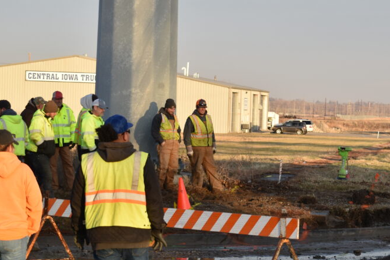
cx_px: 302
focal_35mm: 137
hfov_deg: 14.9
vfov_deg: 10.0
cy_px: 172
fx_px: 1482
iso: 200
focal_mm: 55
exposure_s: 1/250
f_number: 6.3
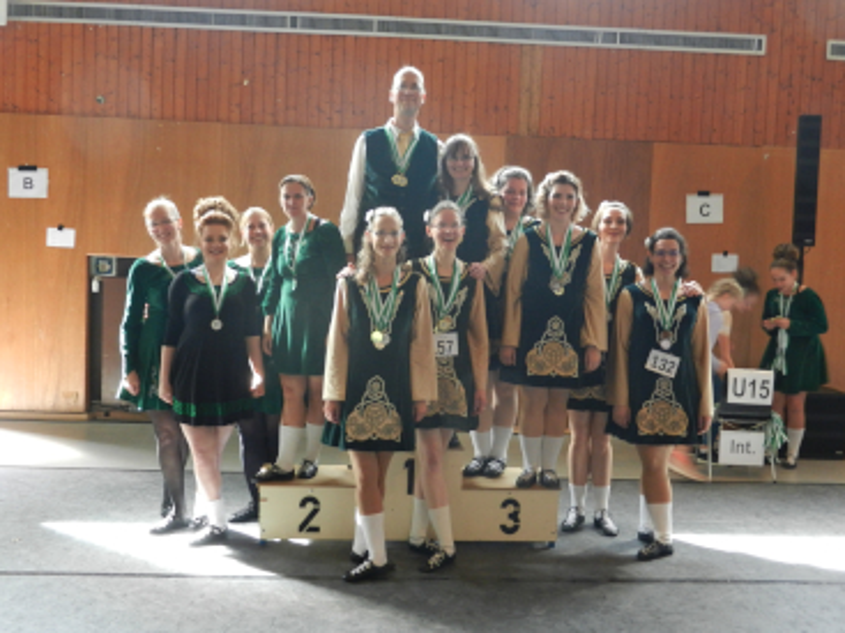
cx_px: 422
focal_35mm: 38
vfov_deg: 37.7
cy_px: 316
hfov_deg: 49.0
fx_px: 927
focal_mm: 6.9
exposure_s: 1/13
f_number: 4
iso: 400
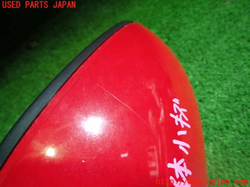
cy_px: 94
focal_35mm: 25
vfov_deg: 54.9
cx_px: 125
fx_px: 181
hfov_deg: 69.4
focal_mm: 4.5
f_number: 2
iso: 200
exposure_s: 1/30
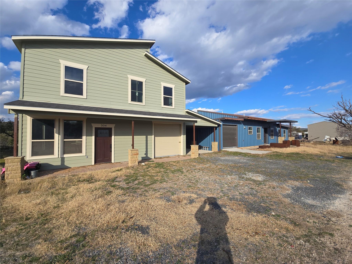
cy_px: 132
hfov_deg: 106.2
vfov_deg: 89.9
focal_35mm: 13
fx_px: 132
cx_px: 176
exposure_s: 1/2352
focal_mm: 2.2
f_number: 2.2
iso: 50
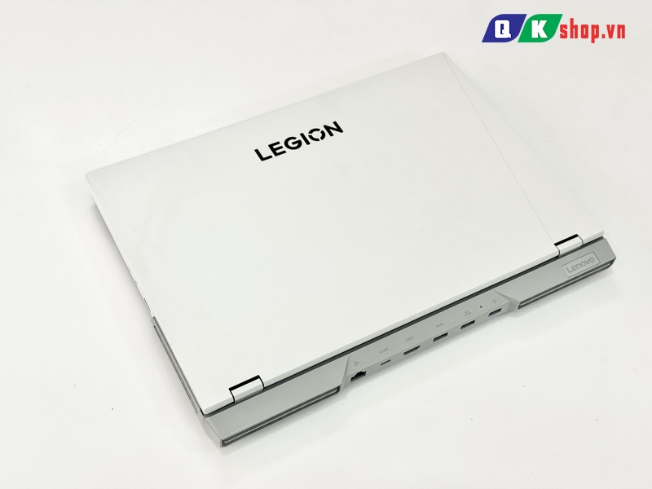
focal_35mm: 48
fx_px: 904
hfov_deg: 39.7
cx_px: 326
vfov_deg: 30.3
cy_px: 244
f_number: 1.78
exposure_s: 1/213
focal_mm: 6.76
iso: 64
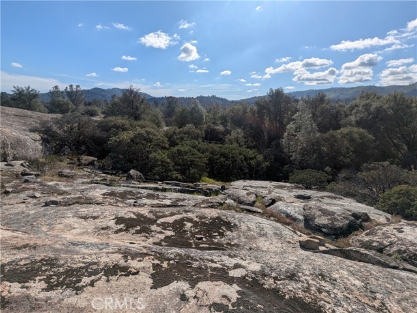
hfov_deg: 94.5
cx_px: 208
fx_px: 193
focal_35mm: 16
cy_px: 156
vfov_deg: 78.1
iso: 44
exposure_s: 1/3650
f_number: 2.2
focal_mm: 2.22
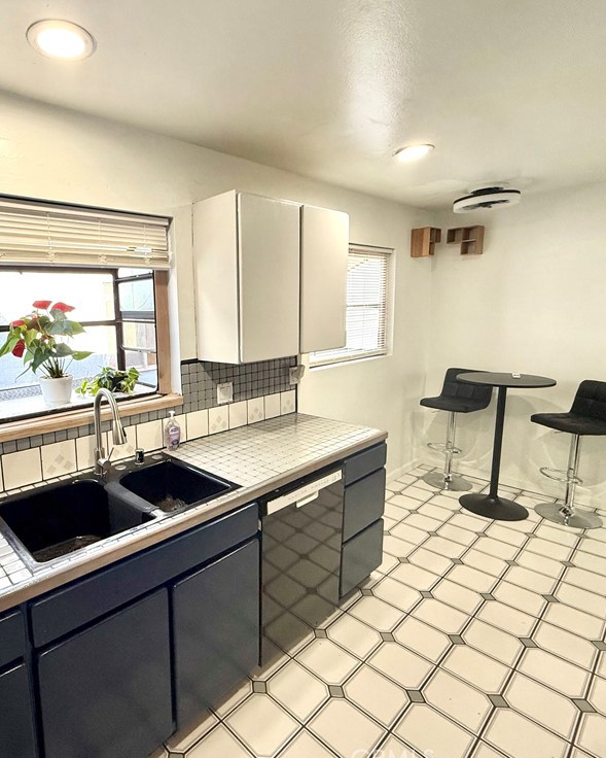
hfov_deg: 68.7
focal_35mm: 19
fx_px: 426
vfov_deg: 83.3
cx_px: 198
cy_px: 378
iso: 160
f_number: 2.2
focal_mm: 2.22
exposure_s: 1/120
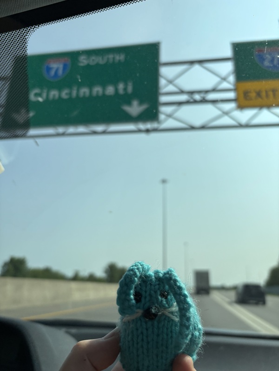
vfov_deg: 67.3
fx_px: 279
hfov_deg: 53.1
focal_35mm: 26
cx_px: 140
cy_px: 186
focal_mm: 5.96
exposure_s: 1/7194
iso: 50
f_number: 1.6
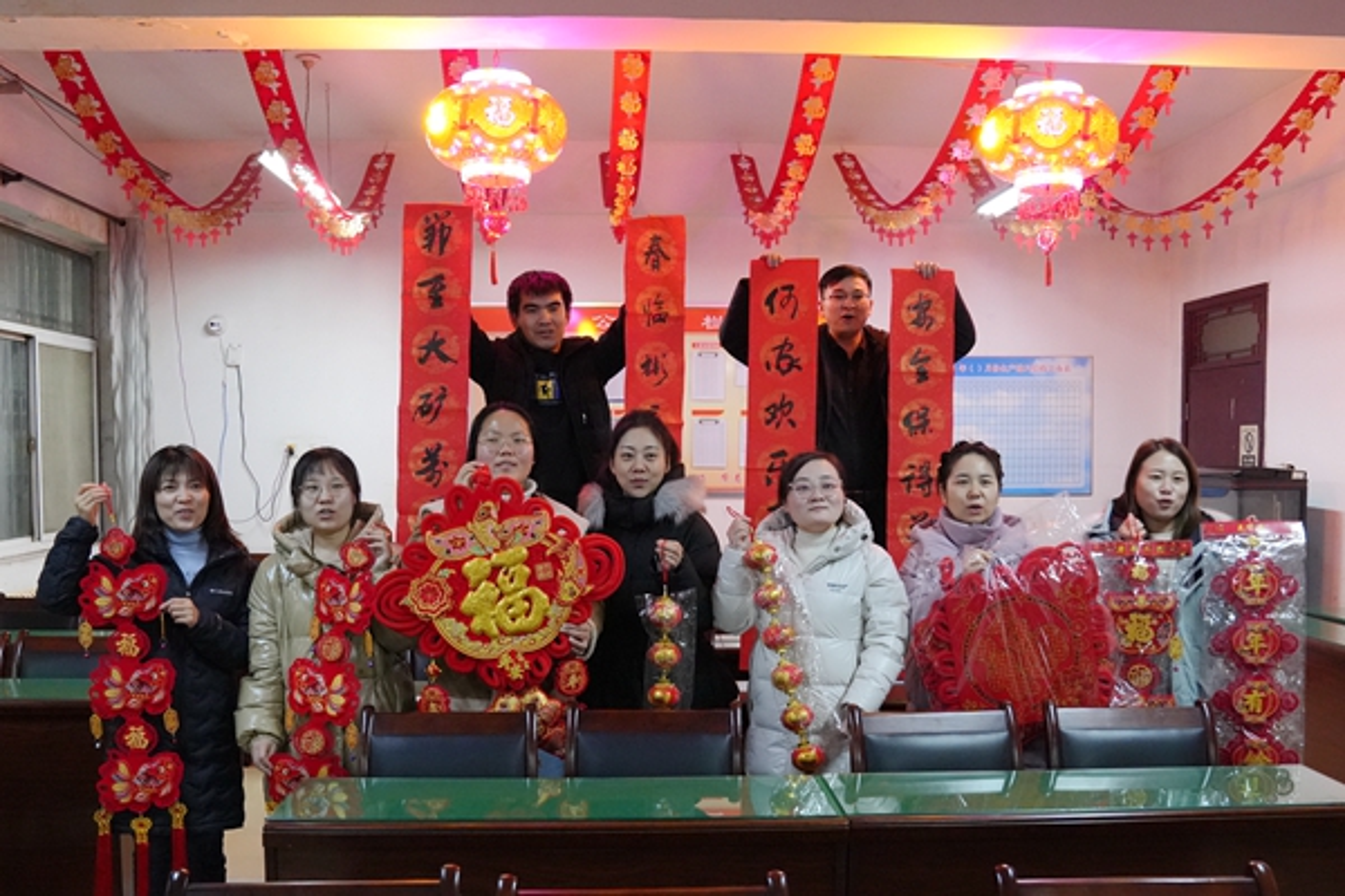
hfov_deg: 73.7
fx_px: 897
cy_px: 448
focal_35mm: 24
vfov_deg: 53.1
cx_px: 672
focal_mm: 24
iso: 6400
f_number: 4
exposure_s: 1/160
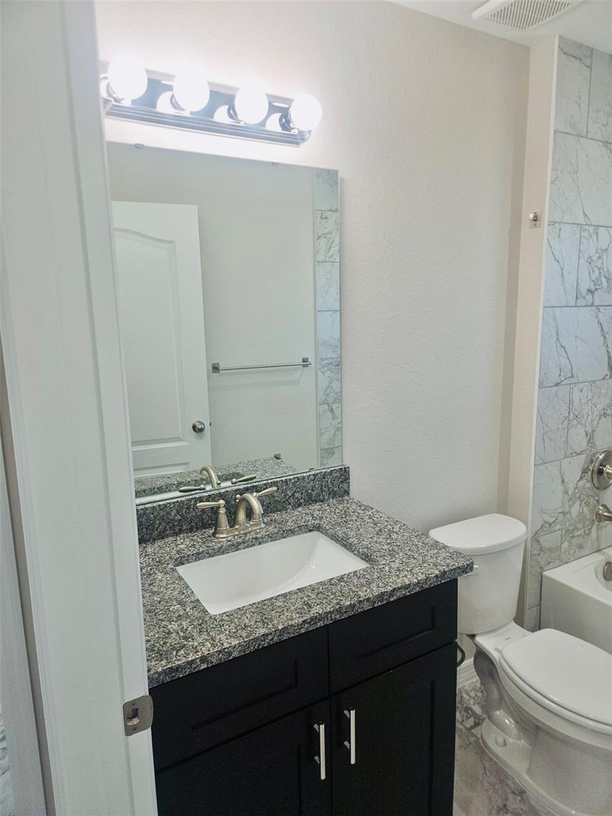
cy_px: 408
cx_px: 306
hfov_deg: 58.9
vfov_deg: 73.9
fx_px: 542
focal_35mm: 23
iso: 62
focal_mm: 5.4
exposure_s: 1/60.2
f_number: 1.8
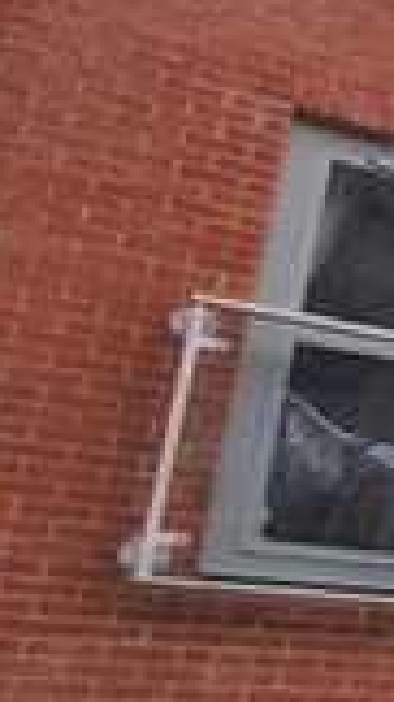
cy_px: 479
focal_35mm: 68
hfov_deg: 9.0
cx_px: 1459
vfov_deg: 30.7
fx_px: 1264
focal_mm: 10
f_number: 8
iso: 100
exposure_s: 1/200
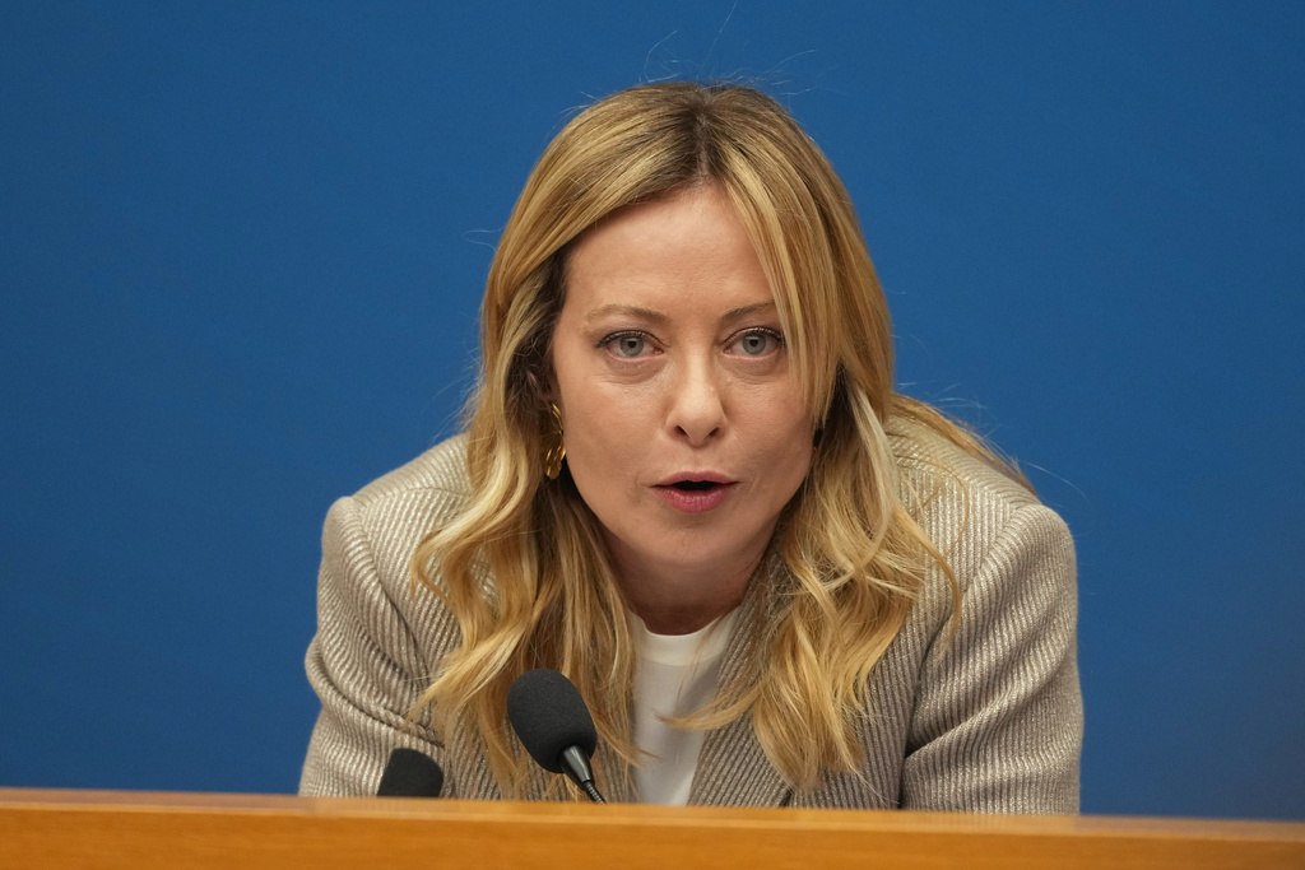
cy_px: 435
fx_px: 22839
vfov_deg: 2.2
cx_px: 652
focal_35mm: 630
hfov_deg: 3.3
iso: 2500
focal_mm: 420
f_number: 4
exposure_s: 1/320
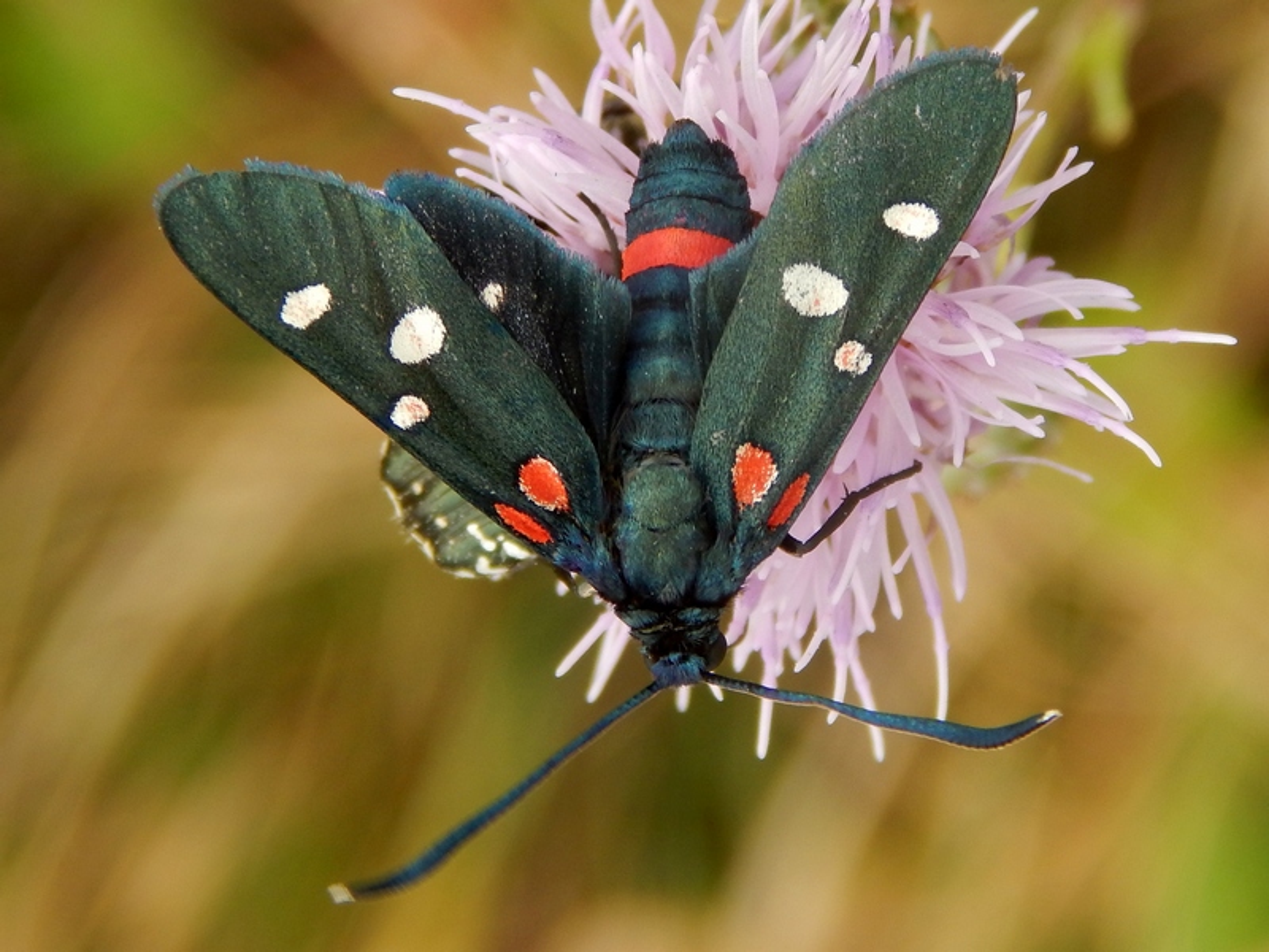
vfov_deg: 11.2
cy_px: 476
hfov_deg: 14.9
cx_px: 634
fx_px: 4839
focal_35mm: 132
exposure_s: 1/100
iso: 125
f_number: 4.8
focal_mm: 23.4
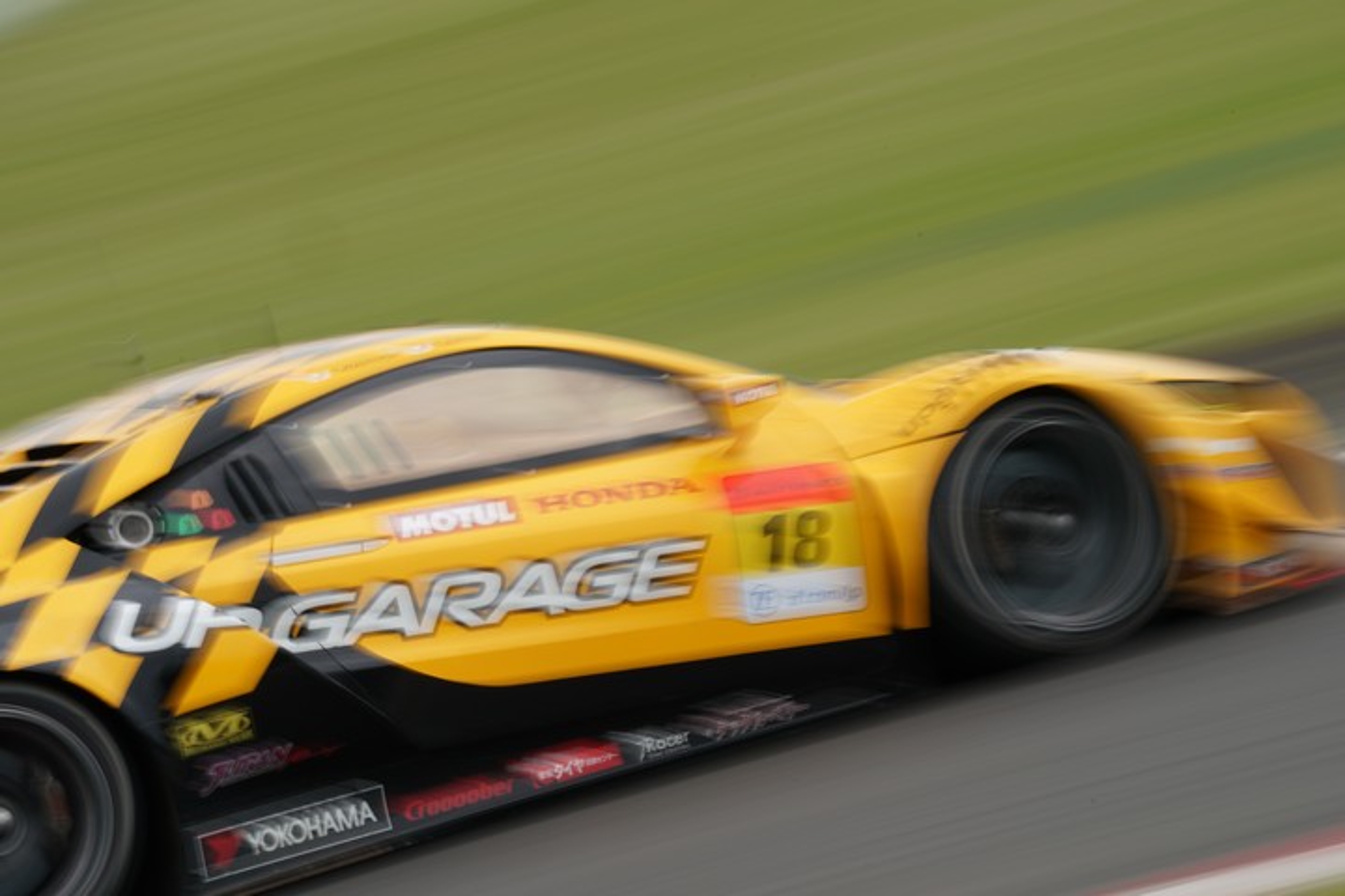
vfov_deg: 3.4
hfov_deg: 5.2
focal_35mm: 400
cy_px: 448
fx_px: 14943
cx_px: 672
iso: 100
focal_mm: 400
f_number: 29
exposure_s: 1/13
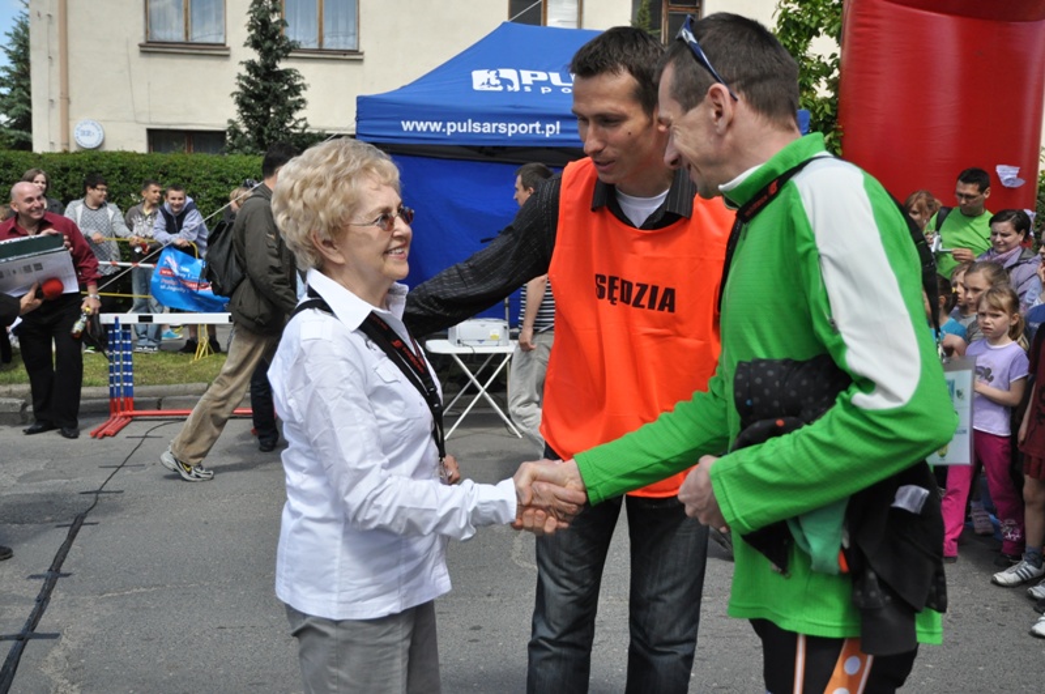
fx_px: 1087
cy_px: 347
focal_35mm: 38
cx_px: 522
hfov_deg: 51.3
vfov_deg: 35.4
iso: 1000
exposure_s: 1/4000
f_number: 4.5
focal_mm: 25
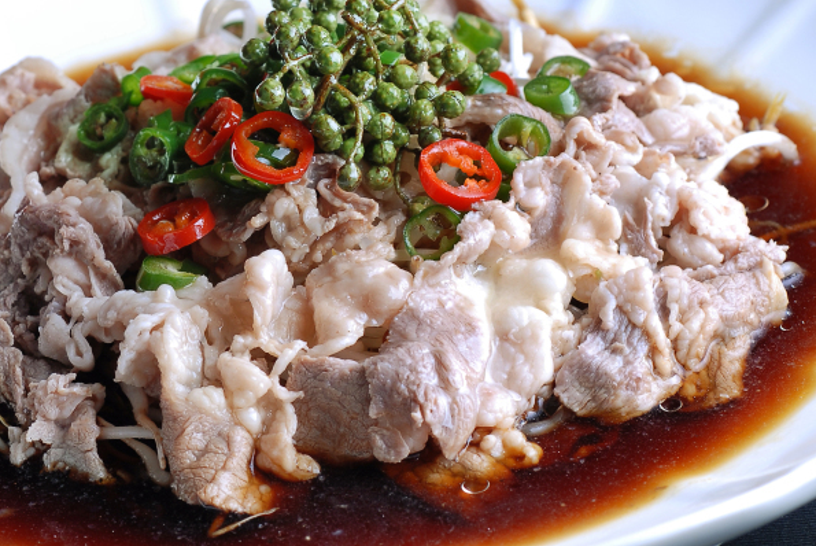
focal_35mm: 155
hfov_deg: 13.2
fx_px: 3517
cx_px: 311
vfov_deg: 8.9
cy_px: 227
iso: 125
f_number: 8
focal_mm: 60
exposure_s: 1/160
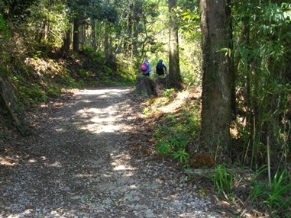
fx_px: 353
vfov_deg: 34.3
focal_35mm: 42
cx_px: 101
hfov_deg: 44.2
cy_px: 92
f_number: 2.9
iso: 108
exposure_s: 1/100
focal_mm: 5.7
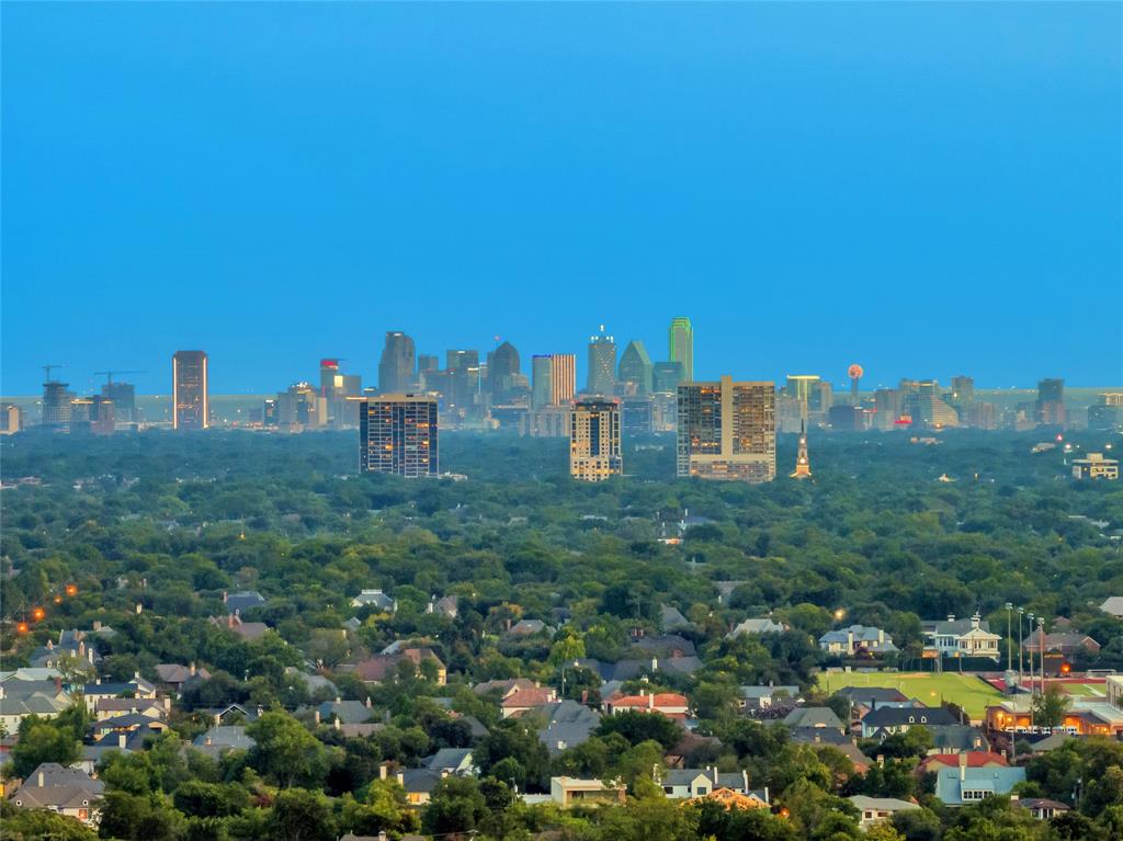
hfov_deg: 11.9
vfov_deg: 8.9
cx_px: 562
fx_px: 5383
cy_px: 420
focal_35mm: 166
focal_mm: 30.71
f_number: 3.4
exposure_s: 1/13
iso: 840
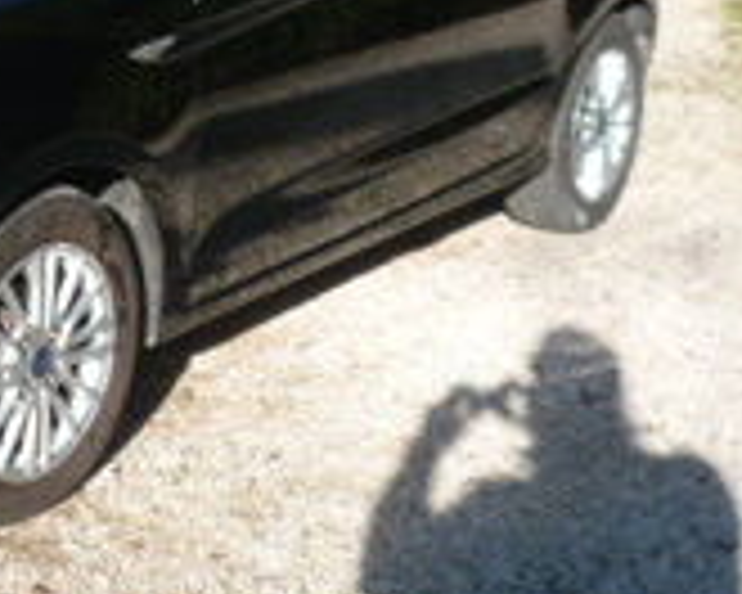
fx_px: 1998
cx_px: -72
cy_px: 176
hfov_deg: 20.1
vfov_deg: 16.8
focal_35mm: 91
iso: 80
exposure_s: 1/500
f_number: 3
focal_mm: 5.7
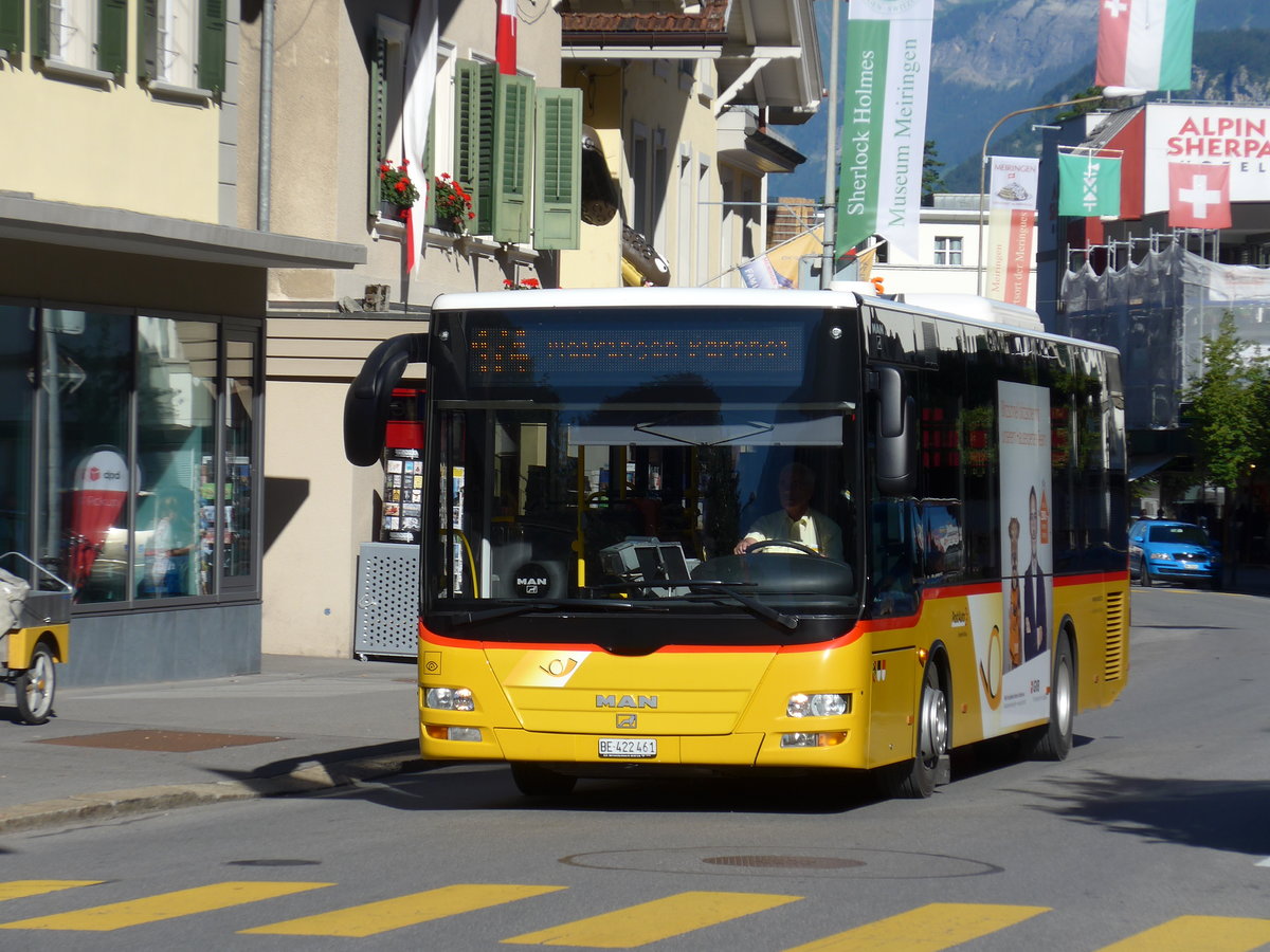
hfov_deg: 14.1
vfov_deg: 10.6
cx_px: 635
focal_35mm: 140
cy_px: 476
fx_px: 5136
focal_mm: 27.3
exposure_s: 1/500
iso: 80
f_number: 5.4
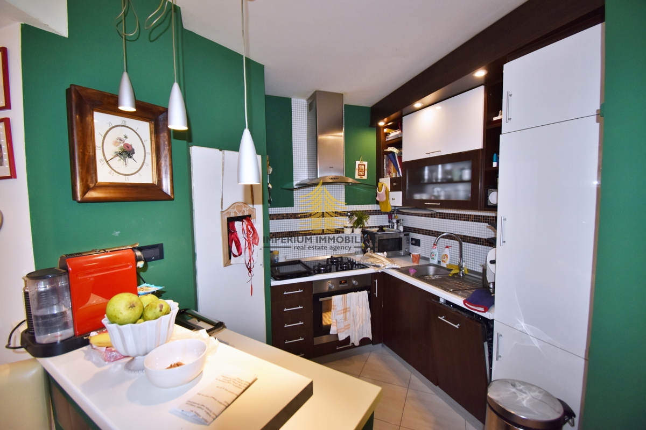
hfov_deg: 100.4
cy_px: 215
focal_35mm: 15
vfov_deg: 77.3
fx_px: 269
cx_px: 323
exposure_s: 1/60
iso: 560
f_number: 4.5
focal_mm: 10
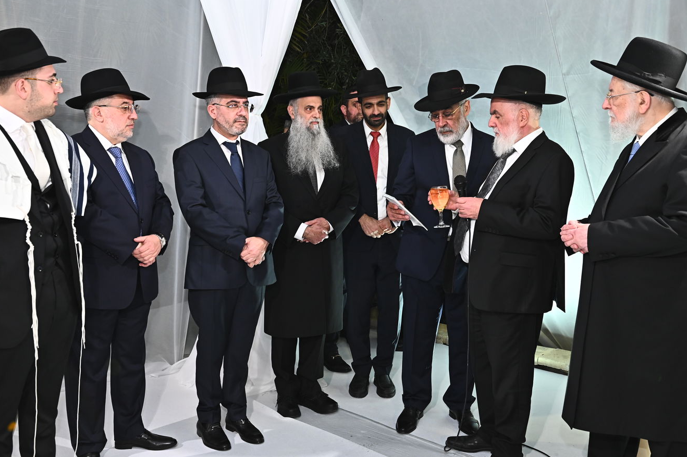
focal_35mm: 34
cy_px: 239
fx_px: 648
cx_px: 334
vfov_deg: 38.8
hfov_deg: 55.8
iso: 2000
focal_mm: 32
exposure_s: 1/200
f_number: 5
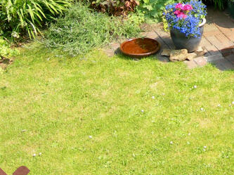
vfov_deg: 12.4
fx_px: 790
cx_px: 275
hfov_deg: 16.2
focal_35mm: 117
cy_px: -18
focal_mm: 7.8
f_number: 2.8
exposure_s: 1/271
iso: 50
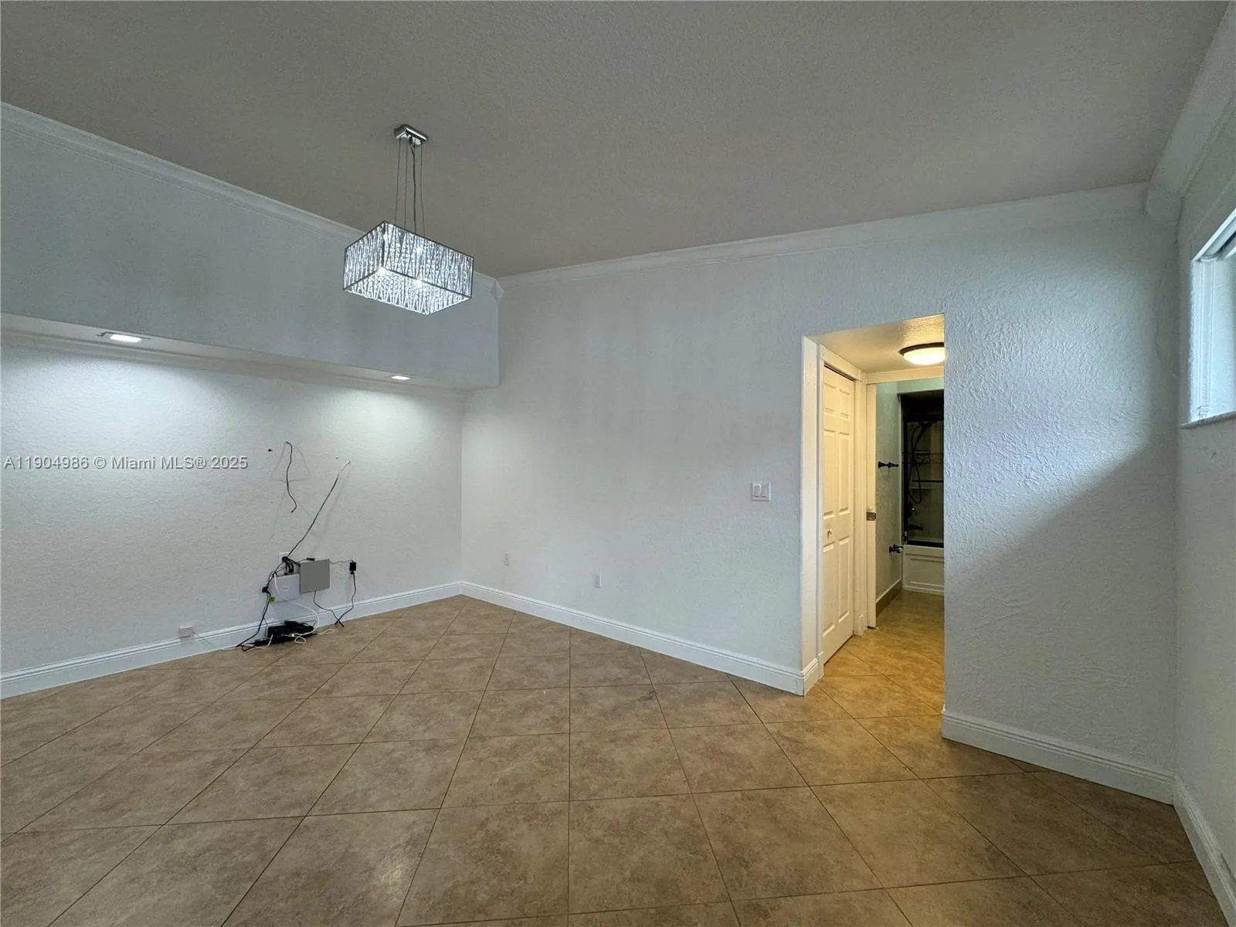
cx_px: 618
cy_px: 464
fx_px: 500
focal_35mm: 14
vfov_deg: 85.7
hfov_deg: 102.1
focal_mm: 2.22
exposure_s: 1/120
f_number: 2.2
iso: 125
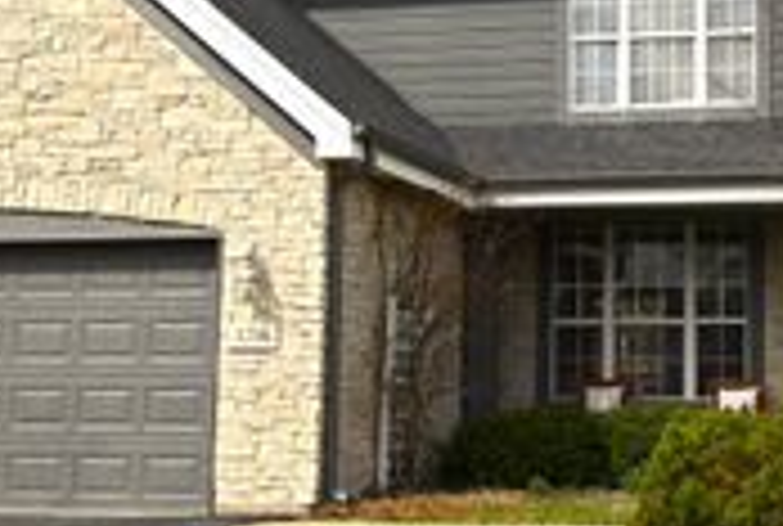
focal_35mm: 86
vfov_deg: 15.9
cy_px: 90
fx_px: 1875
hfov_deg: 23.4
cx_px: 585
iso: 100
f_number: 8
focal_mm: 30
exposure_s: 1/400
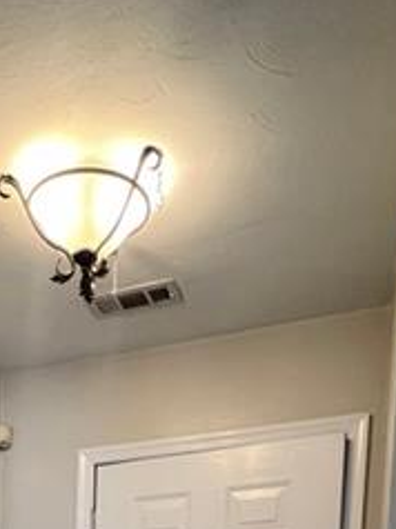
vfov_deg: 31.1
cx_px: 31
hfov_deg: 32.4
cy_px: 736
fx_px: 642
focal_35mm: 42
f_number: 1.8
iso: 200
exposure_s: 1/120
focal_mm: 1.57
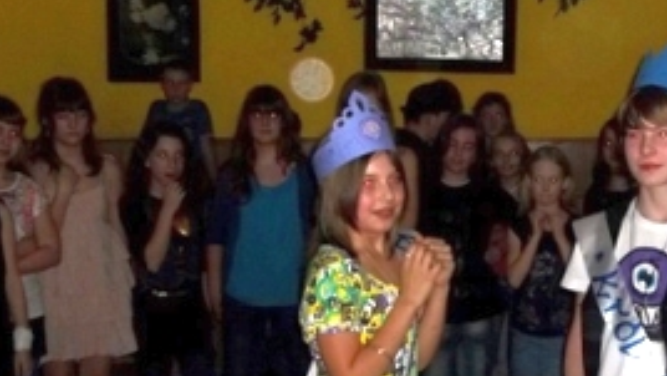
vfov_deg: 15.4
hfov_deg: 26.7
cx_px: 520
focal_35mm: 78
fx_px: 1380
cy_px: 306
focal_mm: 5.7
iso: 64
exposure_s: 1/30
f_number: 2.9
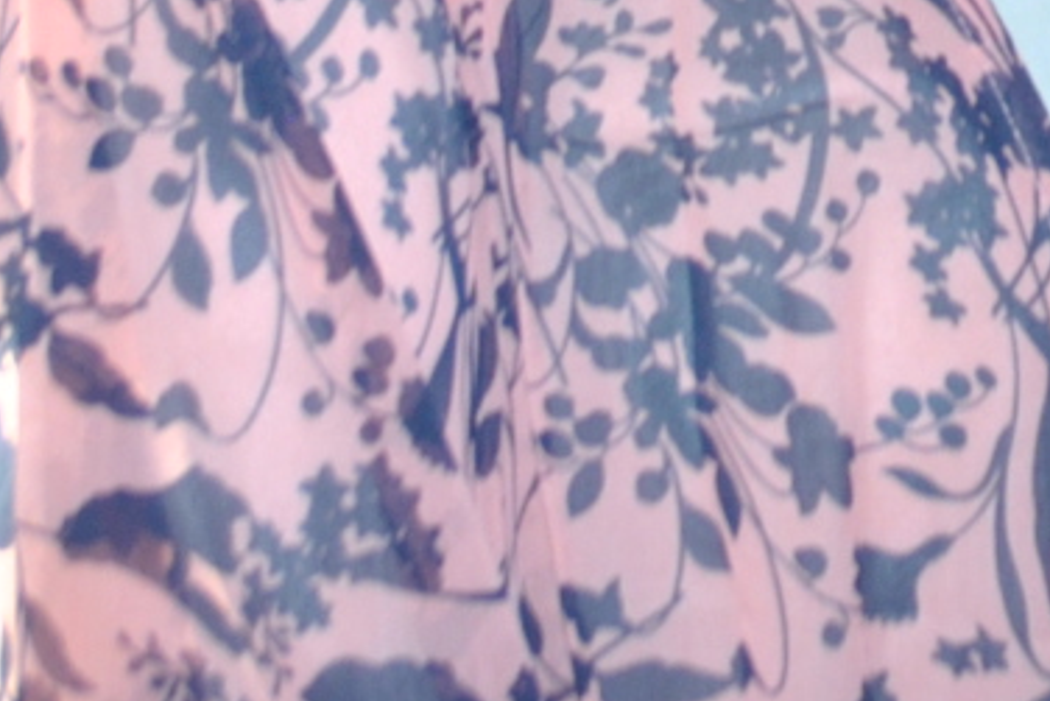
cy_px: -994
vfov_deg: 6.5
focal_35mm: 201
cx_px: 1352
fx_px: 5864
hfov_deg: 10.0
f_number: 5.6
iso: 400
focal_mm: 26
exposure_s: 1/80
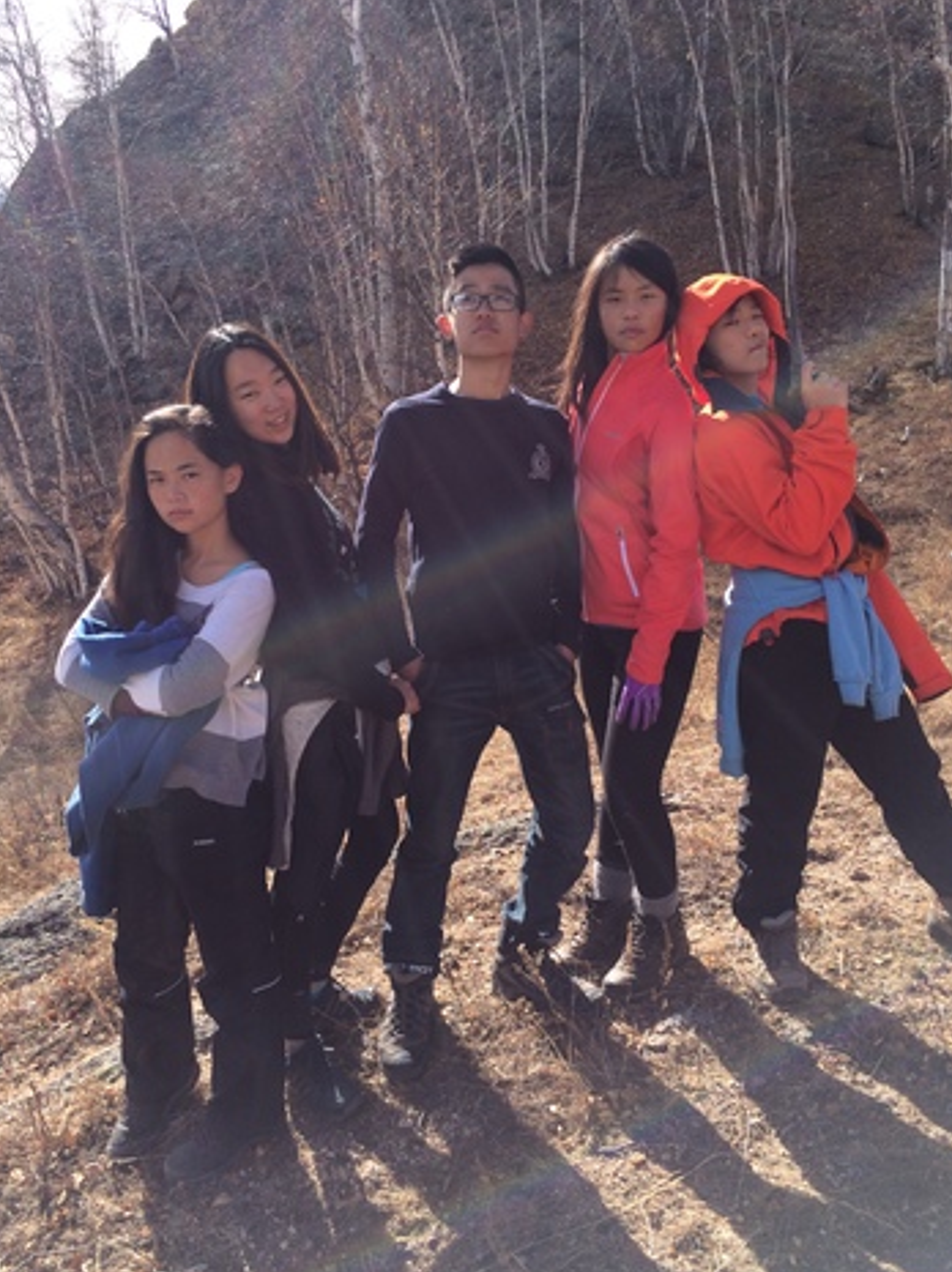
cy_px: 640
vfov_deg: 58.4
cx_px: 479
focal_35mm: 31
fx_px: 1138
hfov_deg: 45.4
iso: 32
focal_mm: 4.12
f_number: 2.2
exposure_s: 1/1080
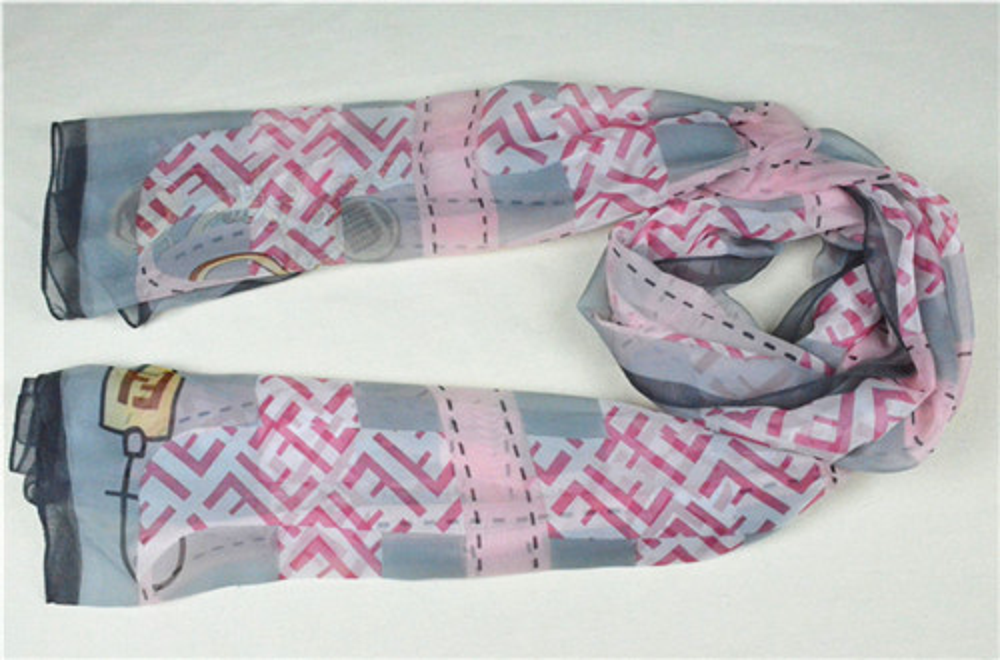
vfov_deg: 29.7
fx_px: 1246
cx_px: 500
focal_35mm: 45
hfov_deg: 43.7
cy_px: 330
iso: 6400
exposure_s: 1/500
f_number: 11
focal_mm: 30
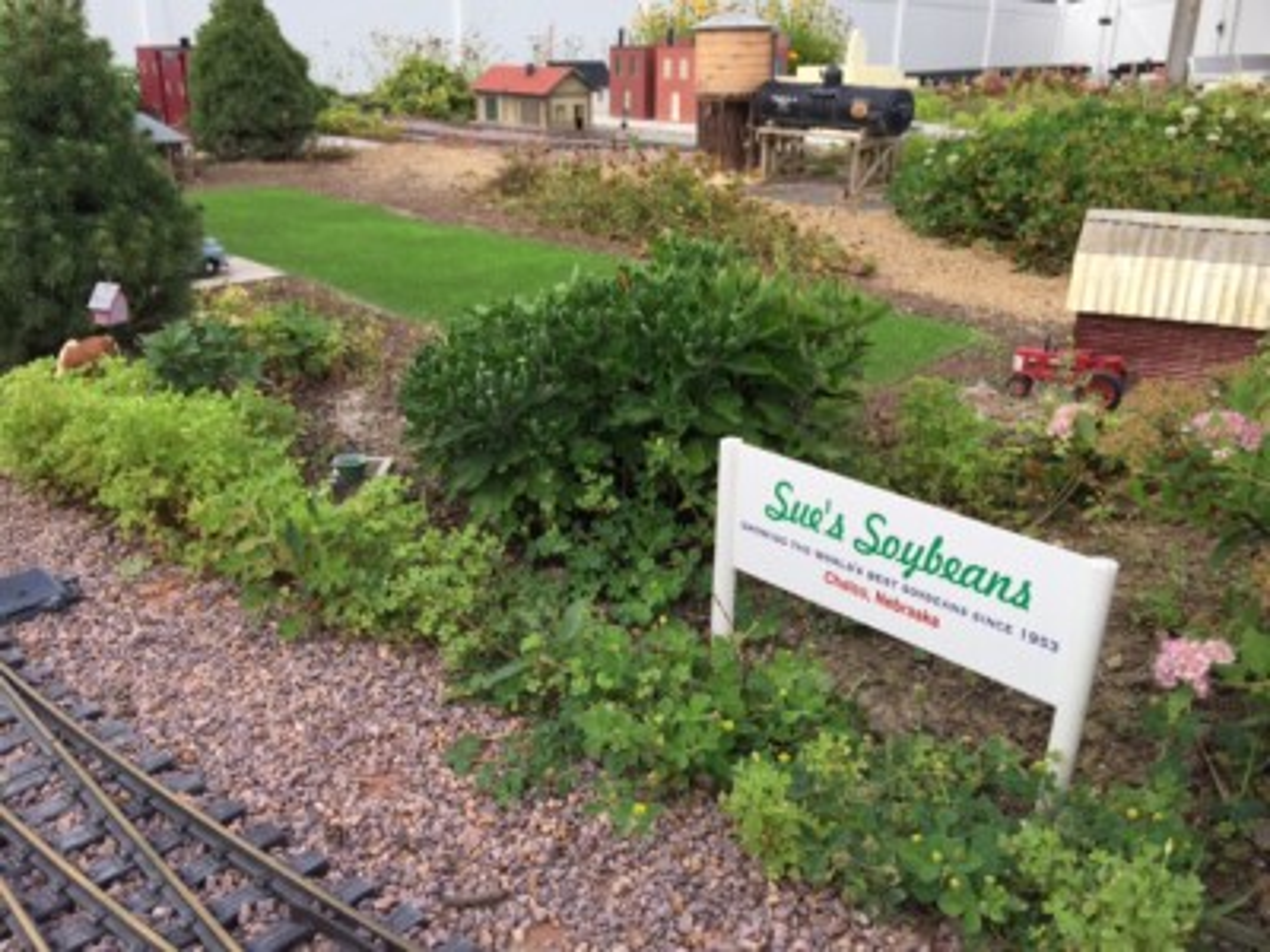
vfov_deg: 48.2
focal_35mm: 29
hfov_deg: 61.7
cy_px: 476
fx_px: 1064
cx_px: 635
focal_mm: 4.15
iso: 32
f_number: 2.2
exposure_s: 1/682
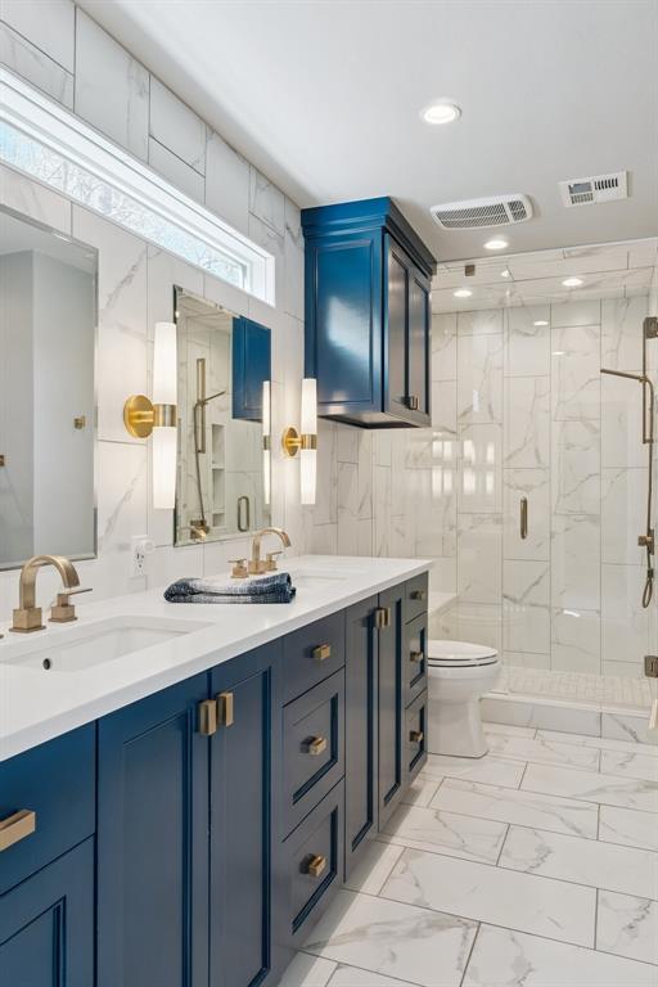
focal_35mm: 24
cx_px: 329
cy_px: 494
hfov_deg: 53.1
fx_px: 658
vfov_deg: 73.7
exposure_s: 1/40
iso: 200
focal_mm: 16
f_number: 7.1
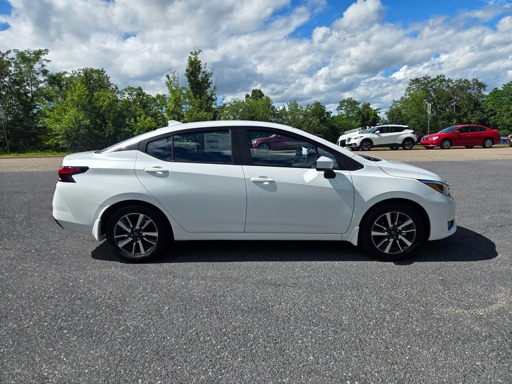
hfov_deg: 73.9
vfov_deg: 58.9
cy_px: 192
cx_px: 256
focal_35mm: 23
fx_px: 340
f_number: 1.8
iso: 32
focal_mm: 5.4
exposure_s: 1/2921
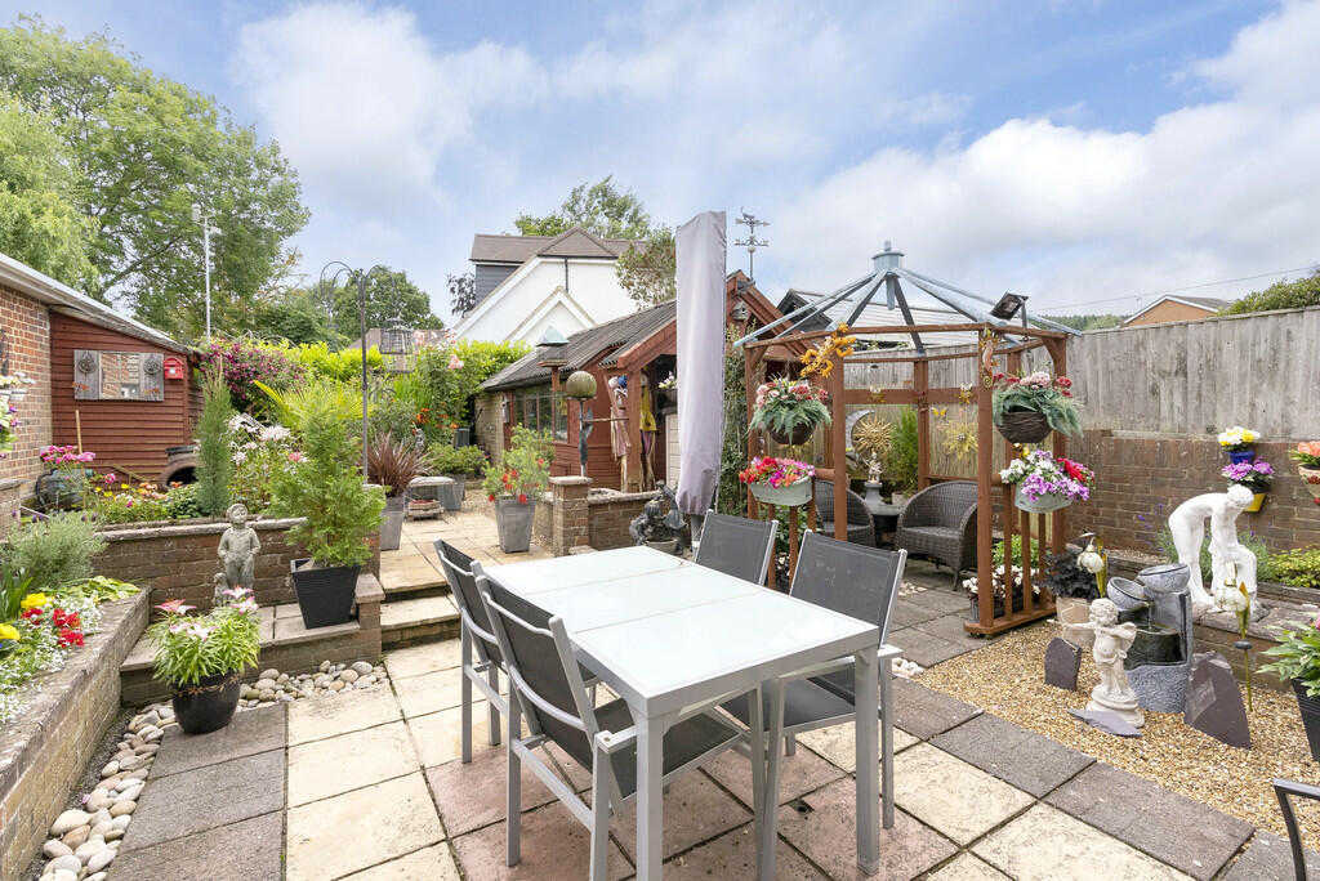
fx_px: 587
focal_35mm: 16
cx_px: 660
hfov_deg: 96.7
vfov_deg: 73.8
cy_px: 440
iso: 800
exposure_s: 1/800
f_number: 7.1
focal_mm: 16
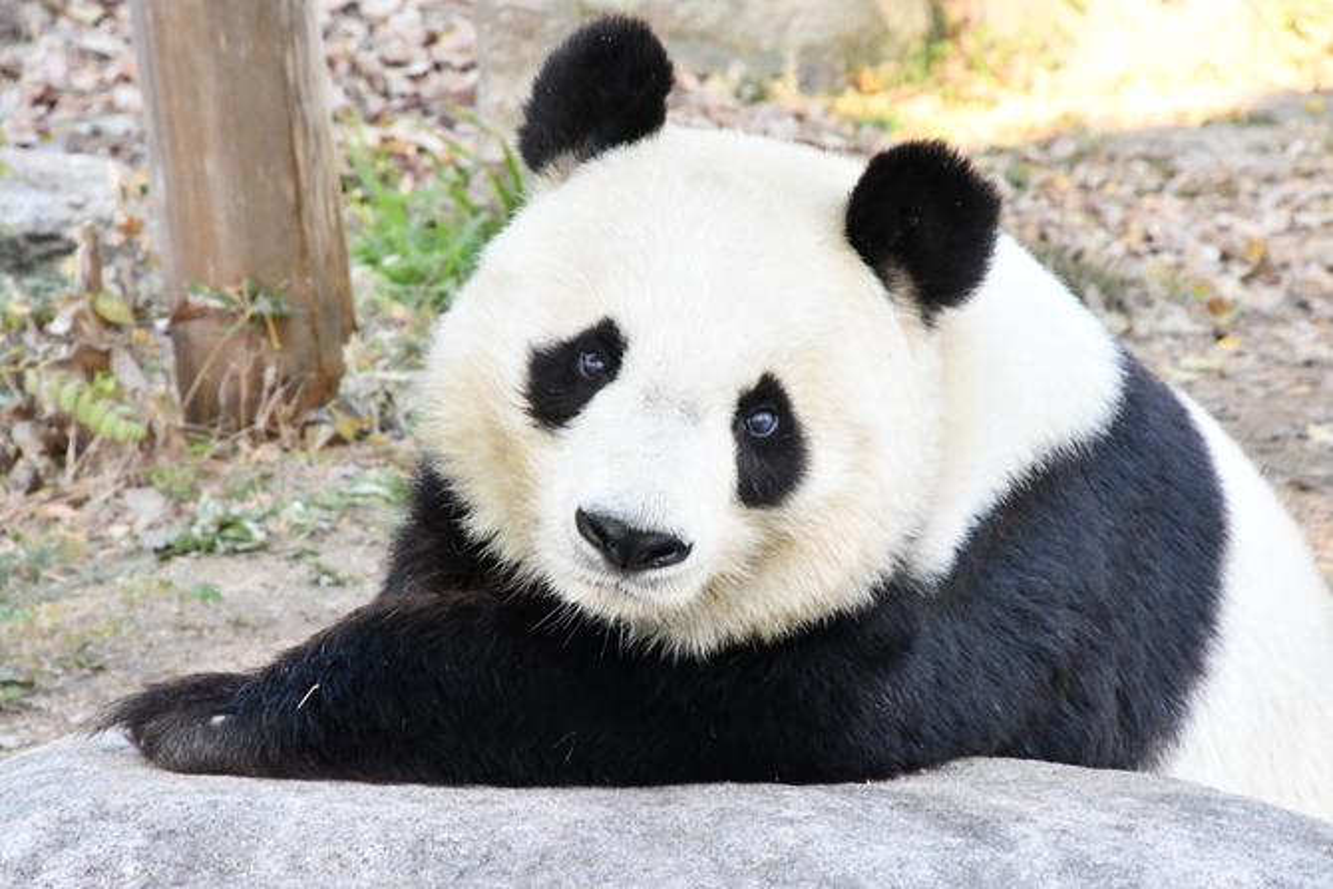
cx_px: 666
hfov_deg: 5.3
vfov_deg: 3.5
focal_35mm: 390
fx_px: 14443
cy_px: 444
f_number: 22
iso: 6400
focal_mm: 260
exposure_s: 1/100
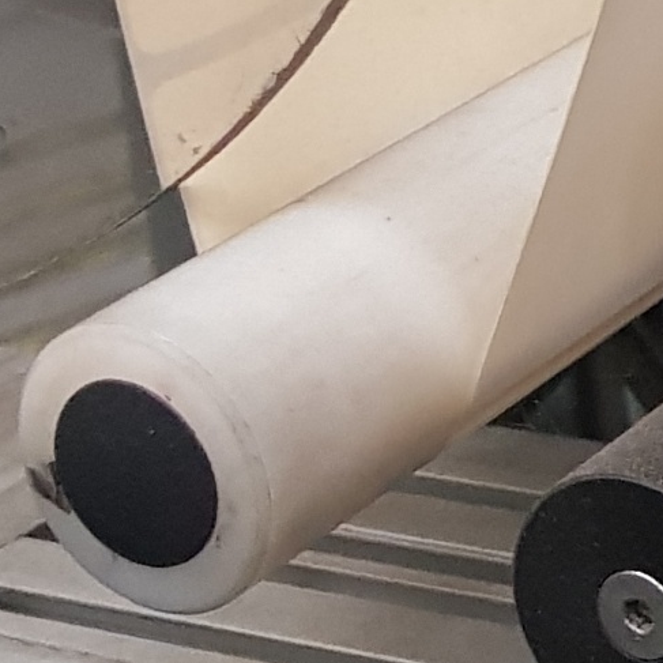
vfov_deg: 10.7
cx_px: 1530
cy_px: -493
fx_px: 3337
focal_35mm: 154
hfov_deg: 10.1
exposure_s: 1/33
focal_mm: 4.3
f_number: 1.7
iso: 250
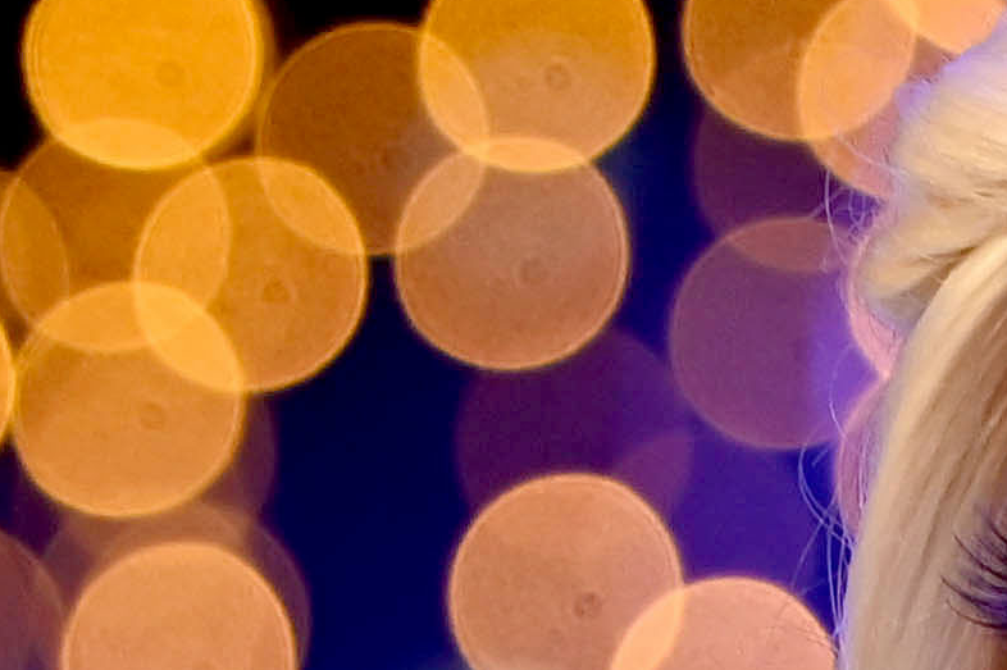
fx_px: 29044
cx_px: 1996
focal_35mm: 1039
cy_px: 1708
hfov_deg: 2.0
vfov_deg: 1.3
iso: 1600
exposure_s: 1/640
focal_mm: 135
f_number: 2.8
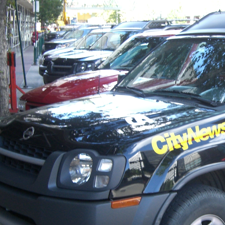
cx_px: 194
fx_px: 603
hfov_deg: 20.8
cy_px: 155
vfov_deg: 21.0
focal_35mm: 82
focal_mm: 7.9
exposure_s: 1/200
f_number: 2.8
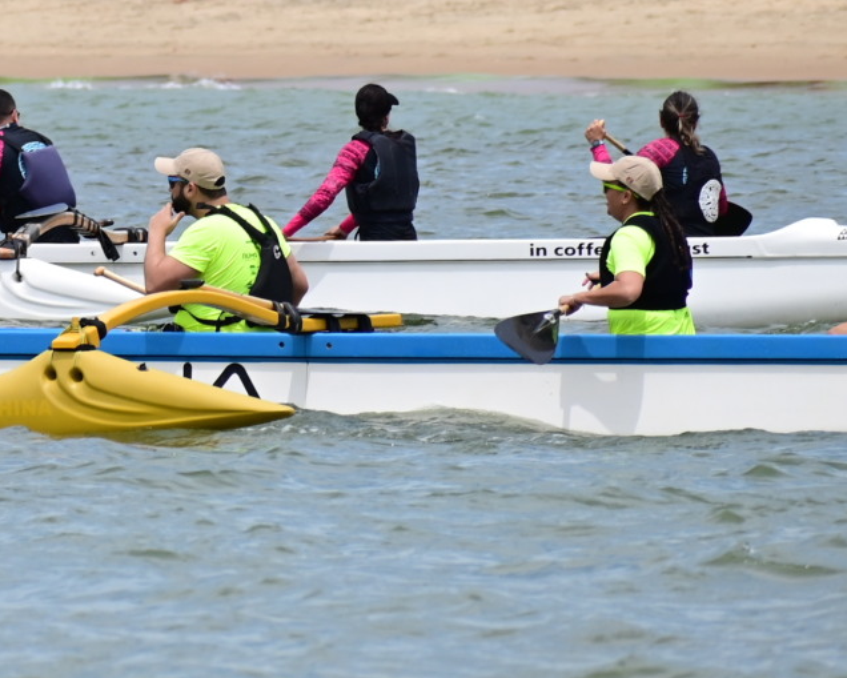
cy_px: 130
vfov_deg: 2.0
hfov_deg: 2.5
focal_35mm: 783
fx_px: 19631
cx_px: -131
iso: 320
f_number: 9
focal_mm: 230
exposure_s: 1/1250
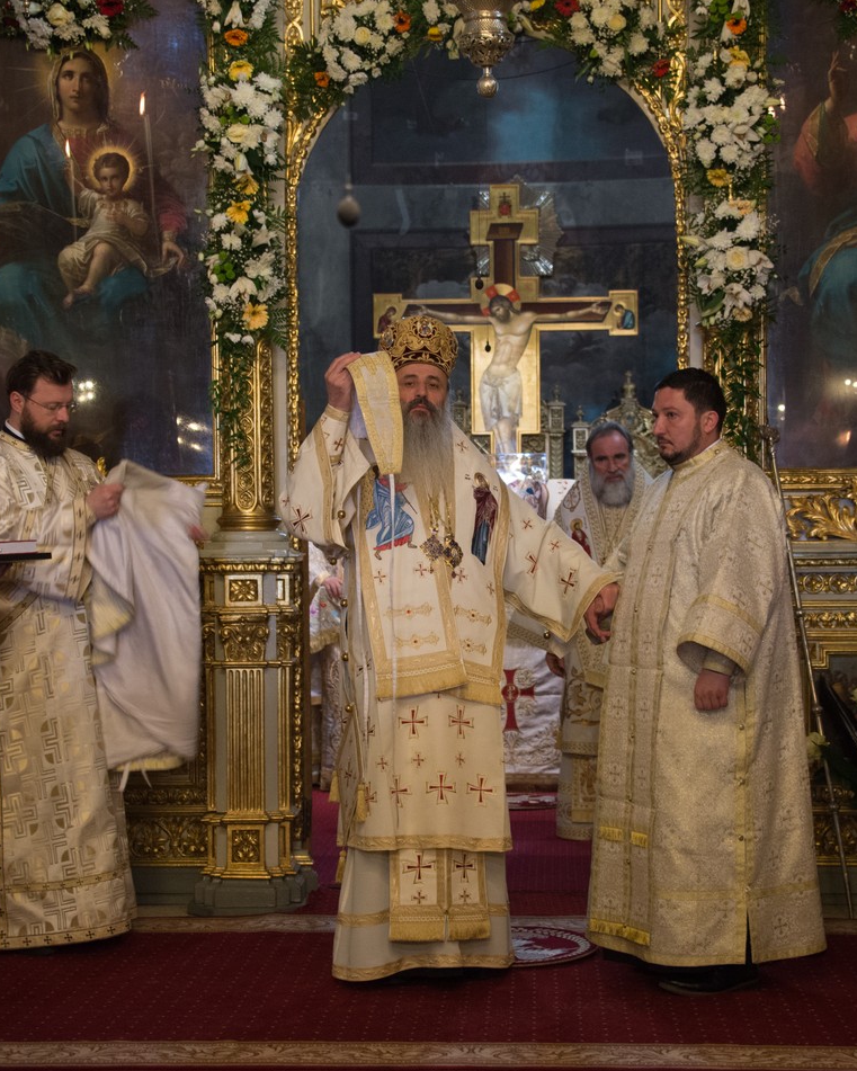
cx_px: 435
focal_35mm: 68
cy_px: 537
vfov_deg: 27.9
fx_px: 2156
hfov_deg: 22.5
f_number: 4.2
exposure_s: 1/50
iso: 2500
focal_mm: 48
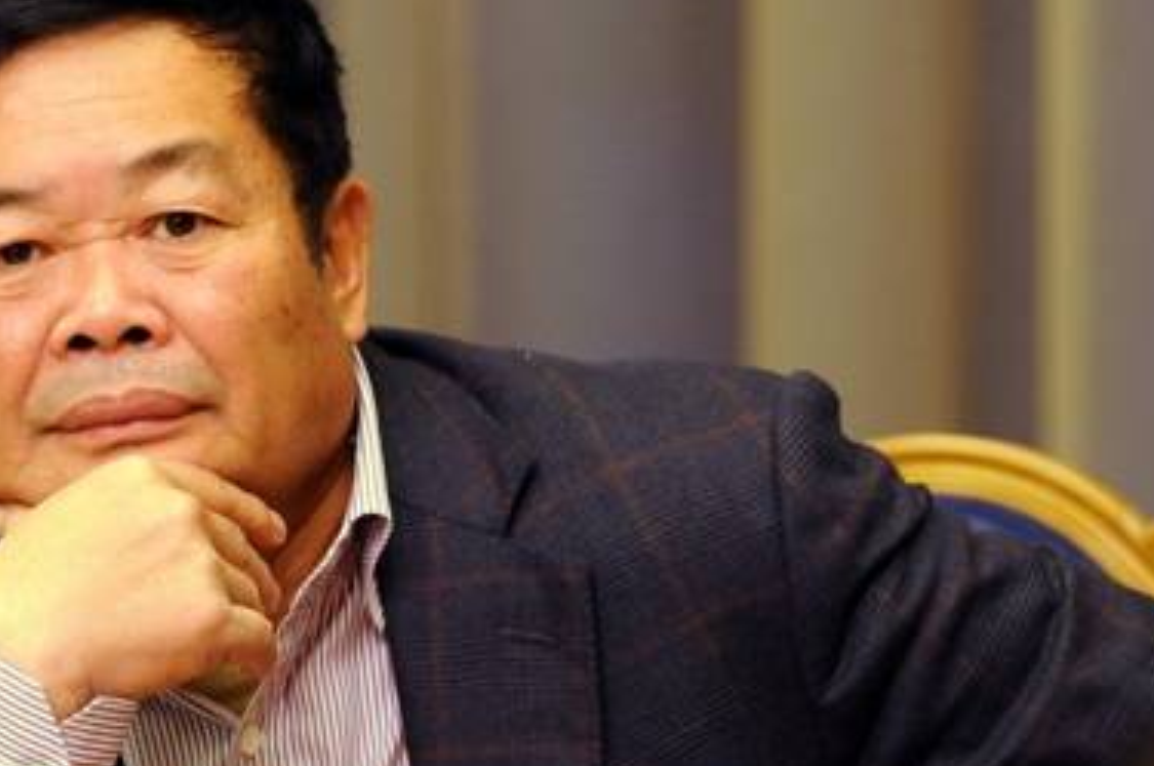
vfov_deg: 4.7
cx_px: 446
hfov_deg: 7.1
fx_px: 9348
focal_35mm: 292
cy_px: 418
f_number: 2.8
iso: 800
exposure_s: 1/20
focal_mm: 116
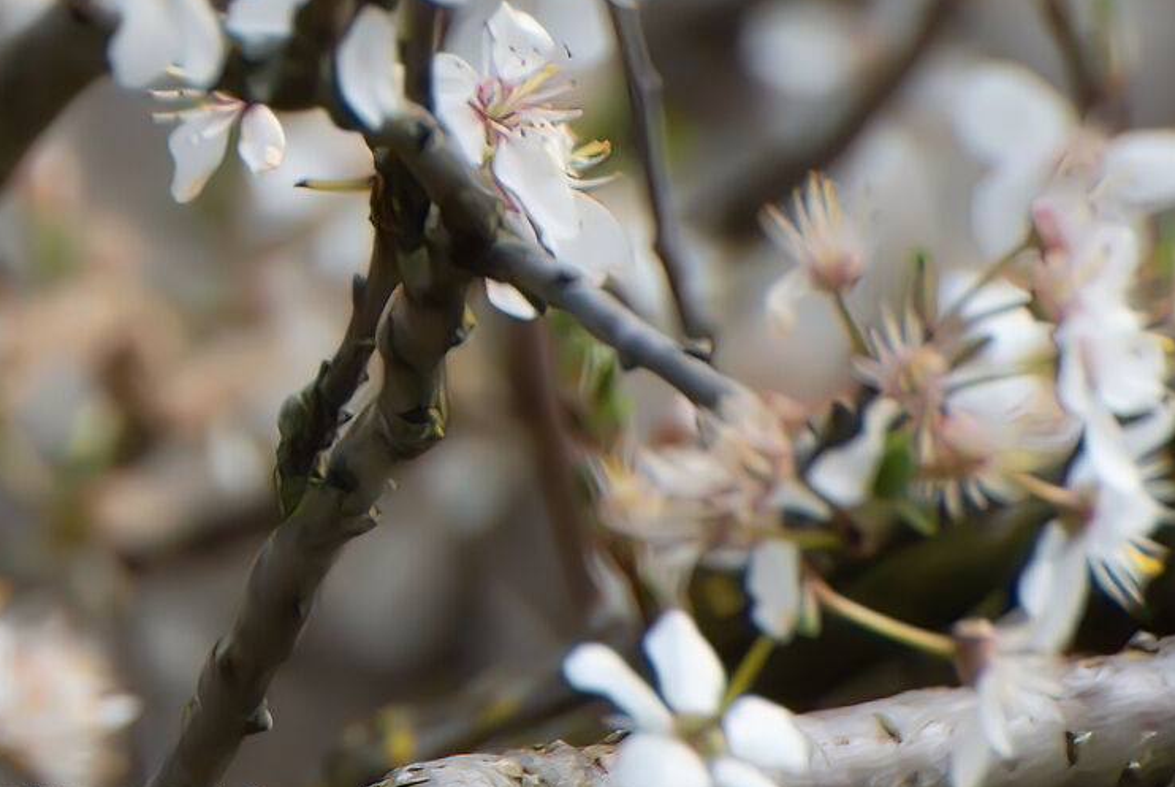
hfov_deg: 0.8
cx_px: -594
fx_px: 85632
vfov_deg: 0.5
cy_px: 218
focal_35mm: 2620
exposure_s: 1/640
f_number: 8
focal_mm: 300
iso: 800
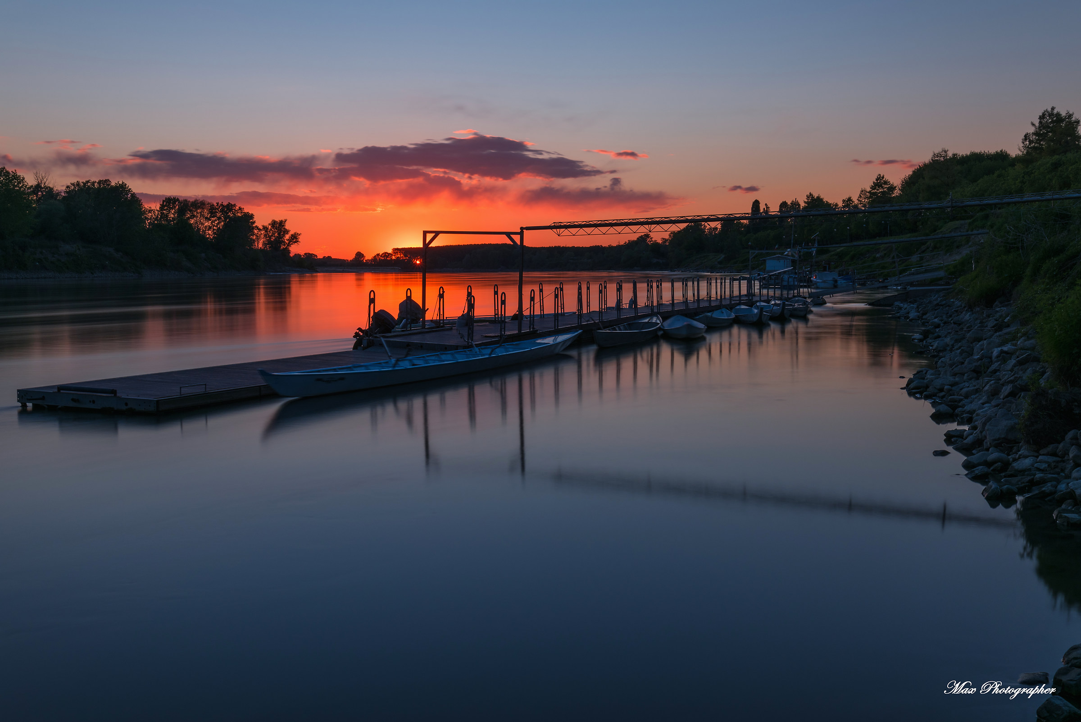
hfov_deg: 50.7
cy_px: 361
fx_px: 1141
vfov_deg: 35.1
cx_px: 540
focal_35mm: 38
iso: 100
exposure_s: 20
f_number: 11
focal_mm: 38
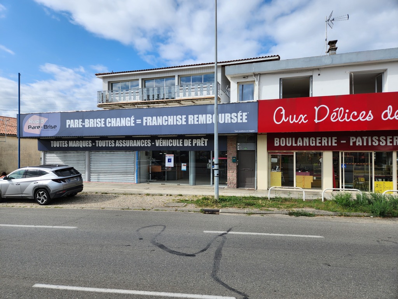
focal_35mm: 23
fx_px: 264
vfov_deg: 58.9
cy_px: 150
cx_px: 199
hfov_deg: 73.9
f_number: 1.8
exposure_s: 1/1391
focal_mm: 5.4
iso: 20
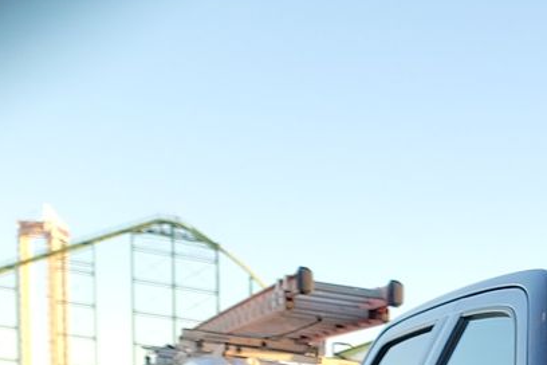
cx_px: 894
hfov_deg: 17.9
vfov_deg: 12.0
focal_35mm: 98
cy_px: 792
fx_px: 1489
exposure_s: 1/119
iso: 65
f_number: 1.8
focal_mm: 6.7
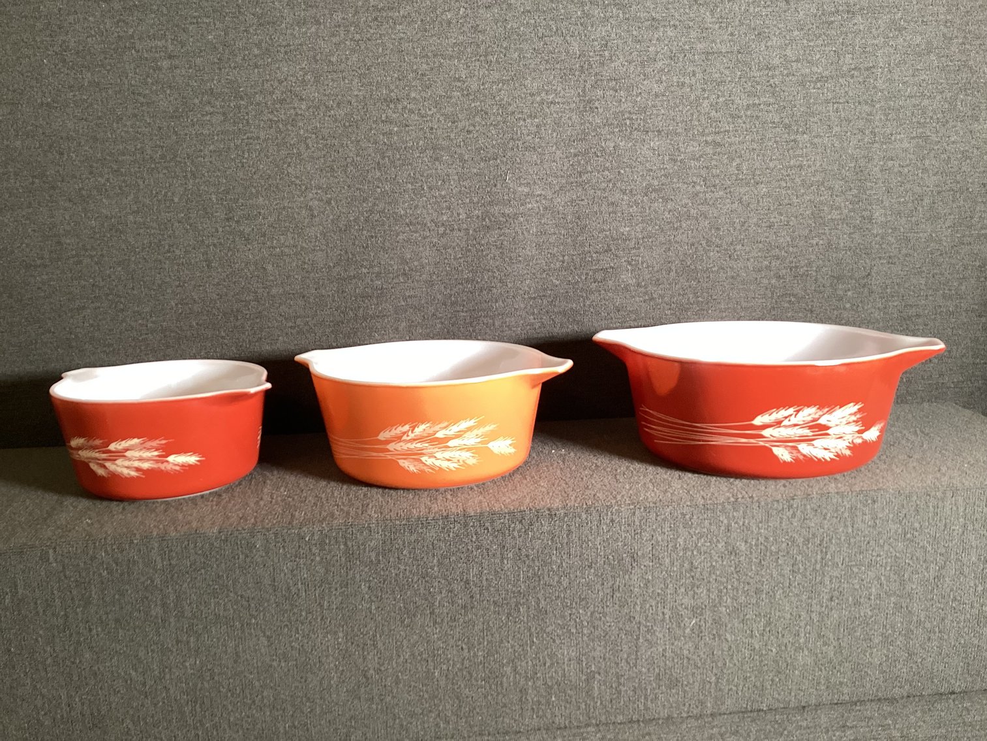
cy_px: 370
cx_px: 494
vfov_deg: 45.4
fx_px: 884
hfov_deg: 58.3
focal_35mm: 31
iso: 160
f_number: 2.4
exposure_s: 1/50
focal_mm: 3.3
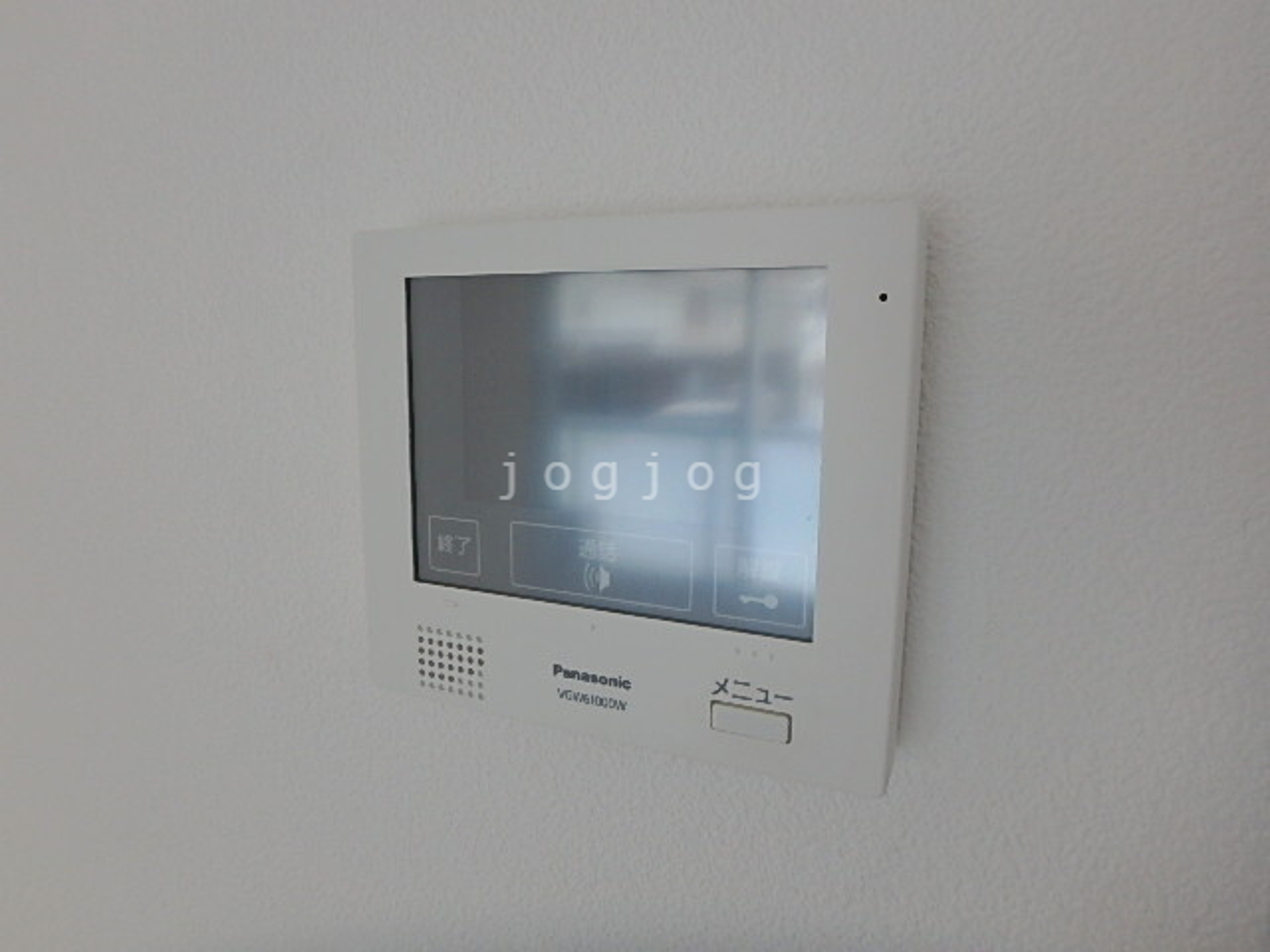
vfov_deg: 63.4
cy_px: 476
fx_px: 770
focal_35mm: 21
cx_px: 635
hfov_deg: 79.0
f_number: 3.5
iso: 200
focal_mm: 3.7
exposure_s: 1/40
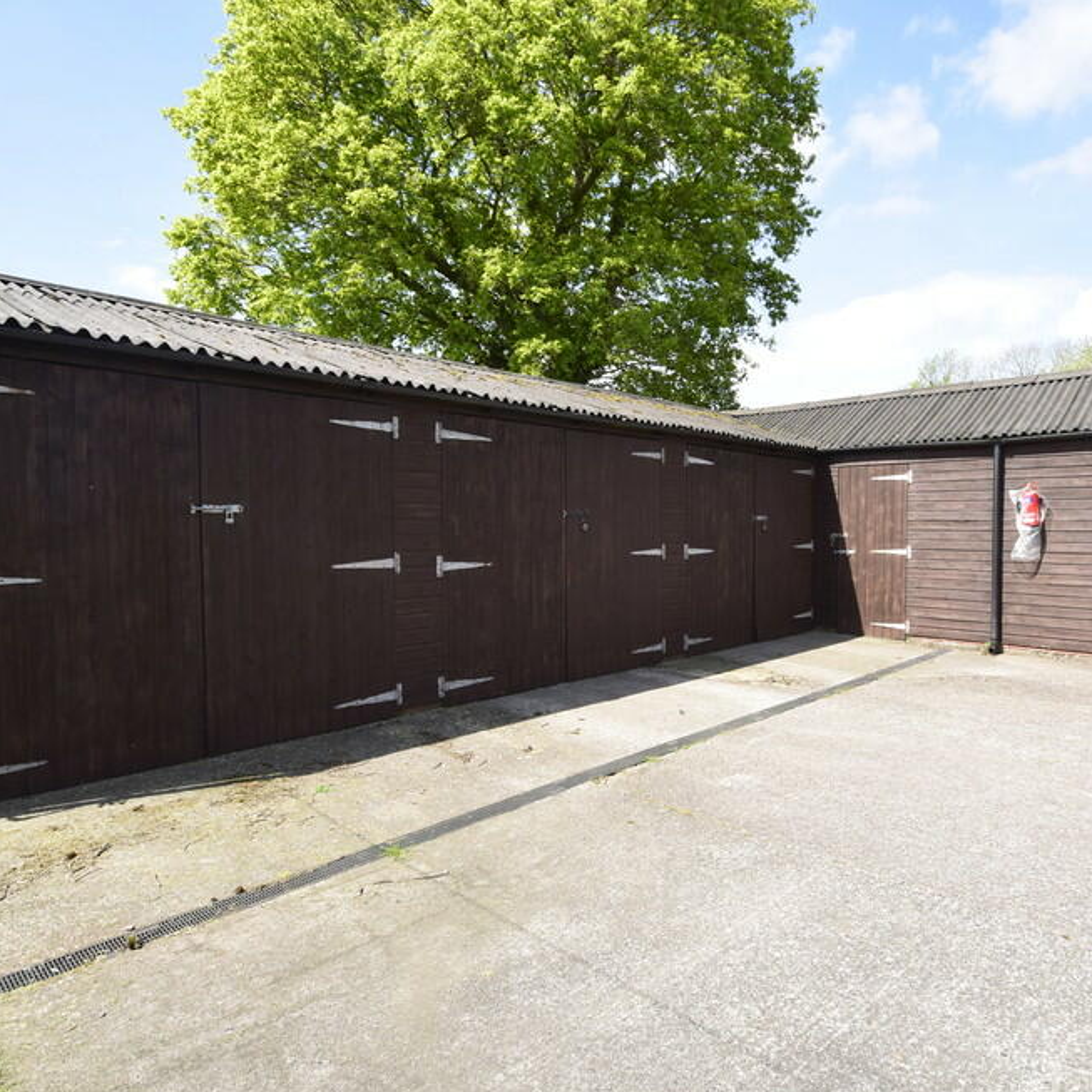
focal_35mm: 20
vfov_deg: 74.8
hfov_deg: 74.3
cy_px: 544
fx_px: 714
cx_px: 637
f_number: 10
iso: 400
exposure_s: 1/250
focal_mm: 10
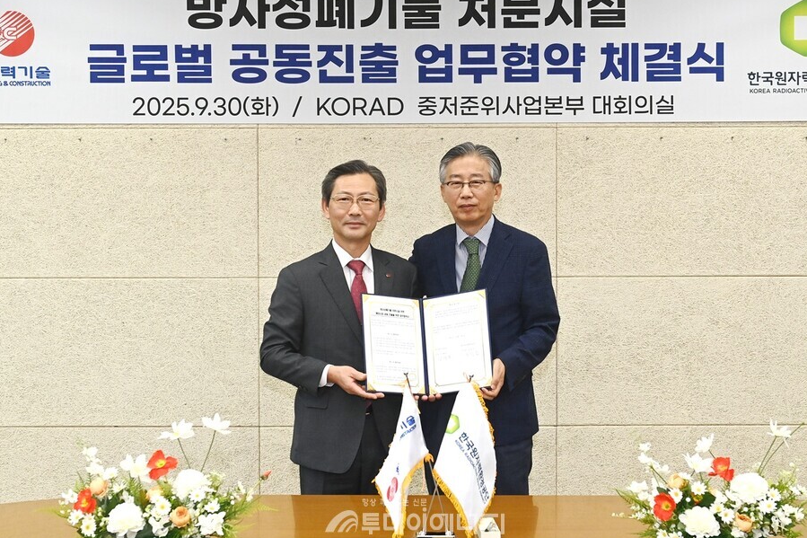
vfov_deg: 28.6
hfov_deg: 41.9
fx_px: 1053
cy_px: 260
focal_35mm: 47
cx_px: 401
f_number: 5.6
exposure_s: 1/250
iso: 2000
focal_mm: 44
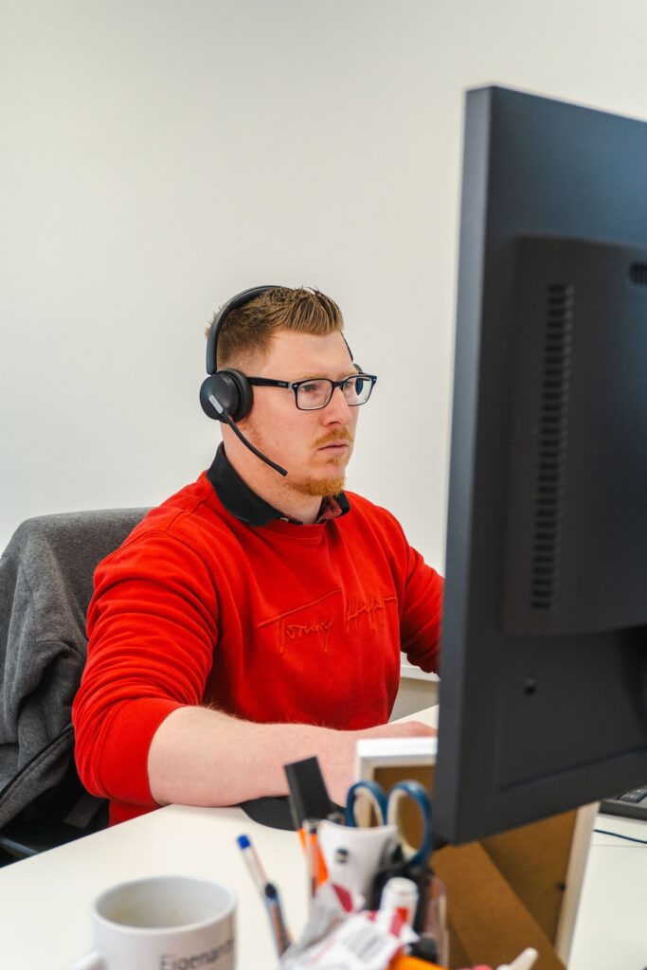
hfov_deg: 29.9
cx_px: 324
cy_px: 485
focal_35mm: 45
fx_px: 1213
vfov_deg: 43.6
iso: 640
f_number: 5
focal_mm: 30
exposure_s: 1/160
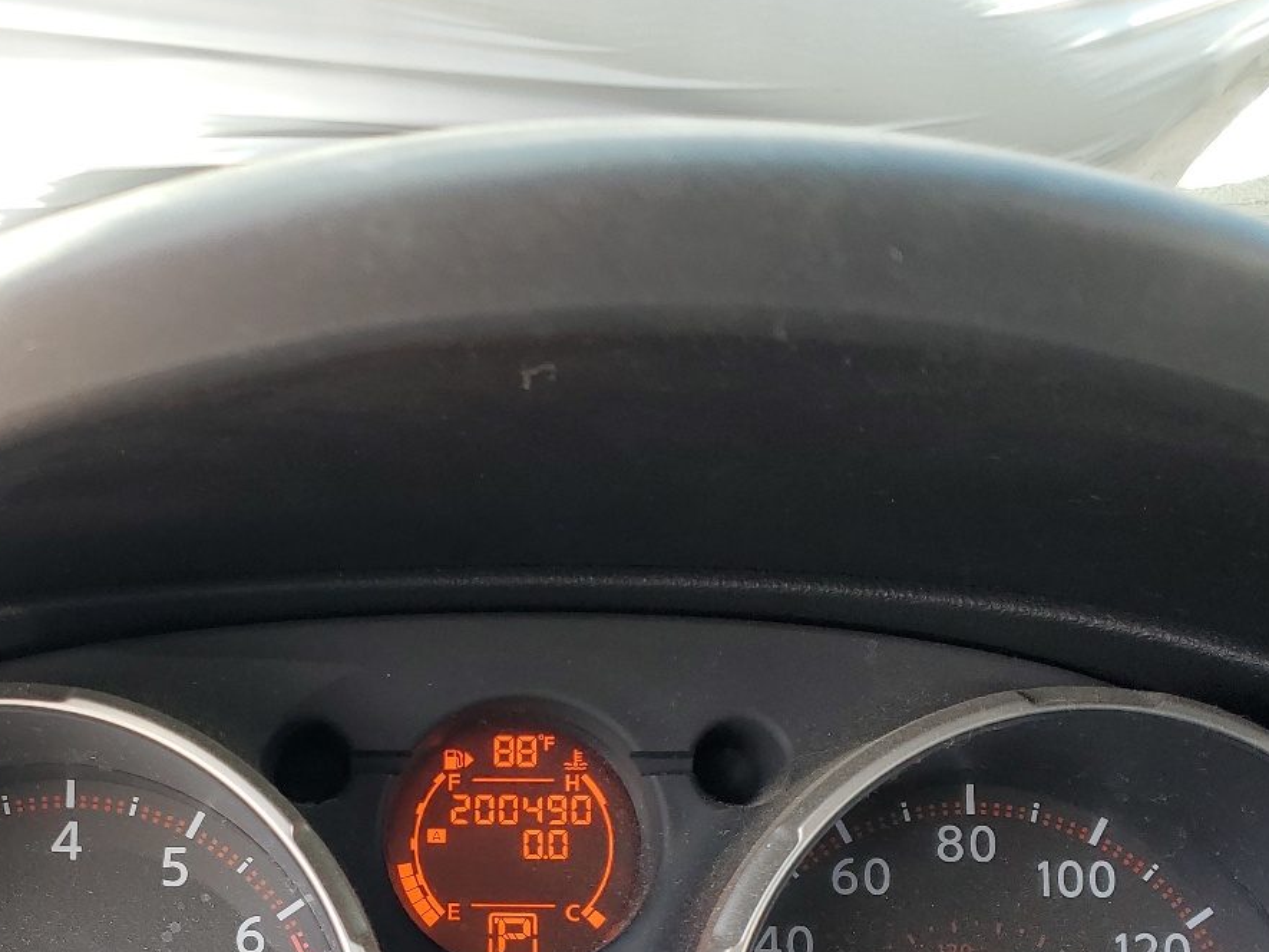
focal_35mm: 47
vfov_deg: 30.0
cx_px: 369
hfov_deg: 39.7
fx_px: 1723
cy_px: 794
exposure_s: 1/164
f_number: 1.5
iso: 50
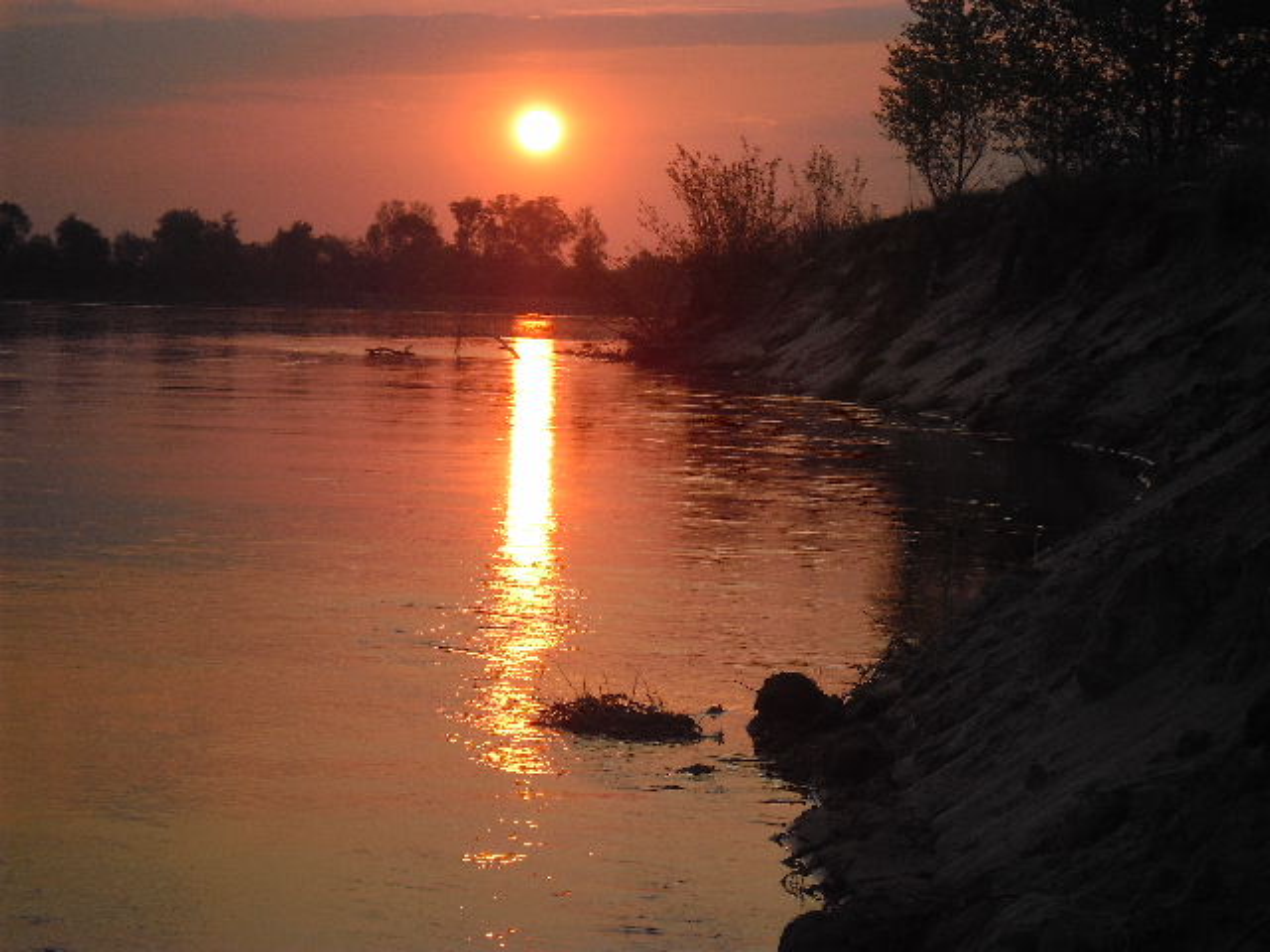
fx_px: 3962
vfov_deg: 13.7
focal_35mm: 108
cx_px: 635
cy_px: 476
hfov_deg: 18.2
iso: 80
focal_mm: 19.2
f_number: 6.5
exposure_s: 1/90
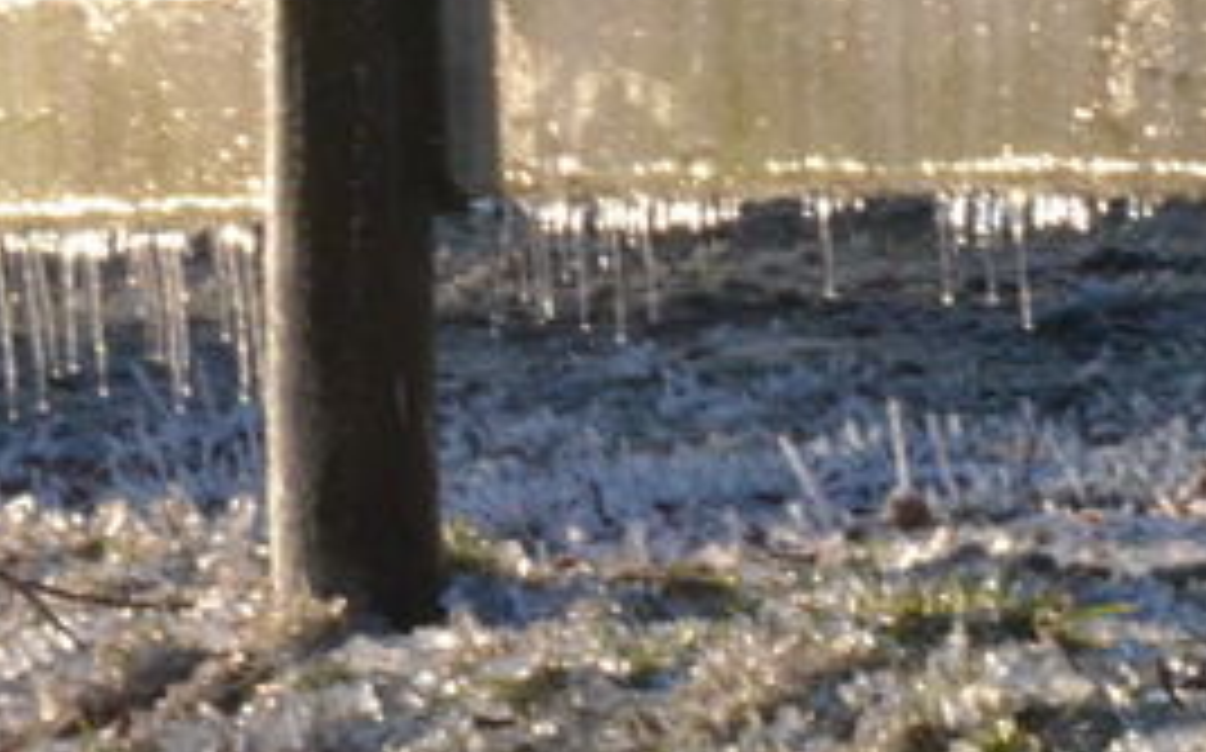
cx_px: -475
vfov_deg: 2.3
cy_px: -38
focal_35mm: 571
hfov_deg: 3.7
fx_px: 18752
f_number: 36
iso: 4000
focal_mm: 130
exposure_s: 1/250
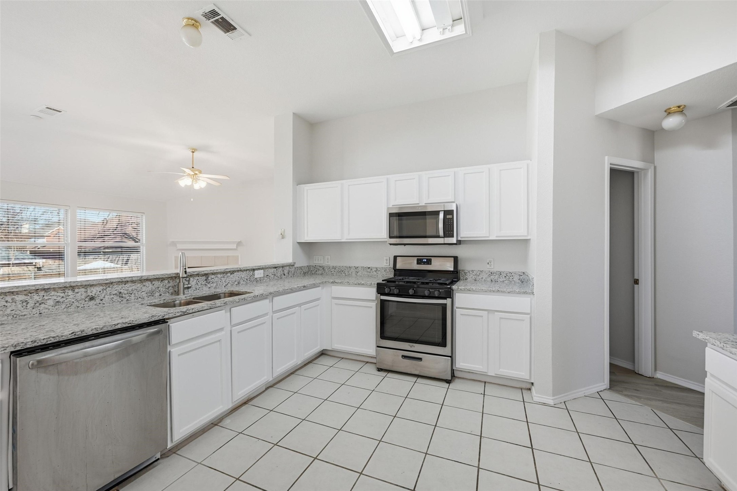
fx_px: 286
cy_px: 246
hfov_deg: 104.3
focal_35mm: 14
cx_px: 368
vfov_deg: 81.2
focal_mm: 14
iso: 400
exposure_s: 1/200
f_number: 9
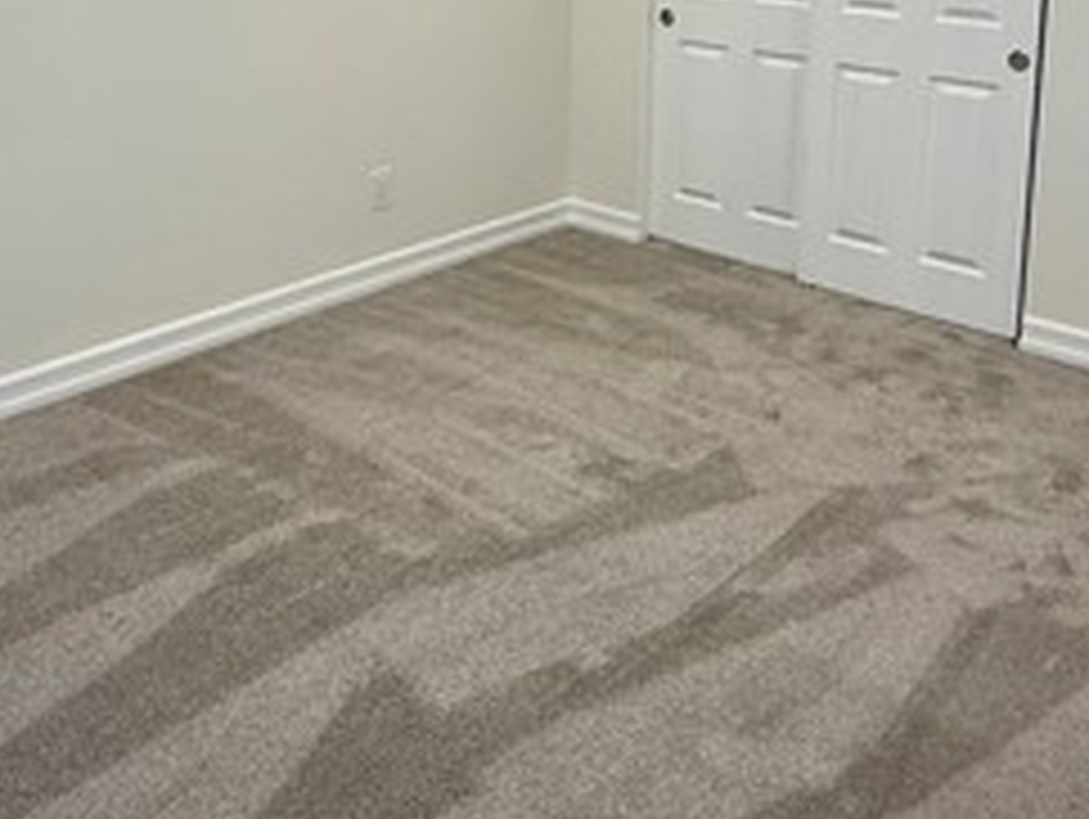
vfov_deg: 35.6
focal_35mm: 37
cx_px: 576
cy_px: 32
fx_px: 1165
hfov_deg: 50.1
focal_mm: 2.22
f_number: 2.2
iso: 125
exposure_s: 1/120
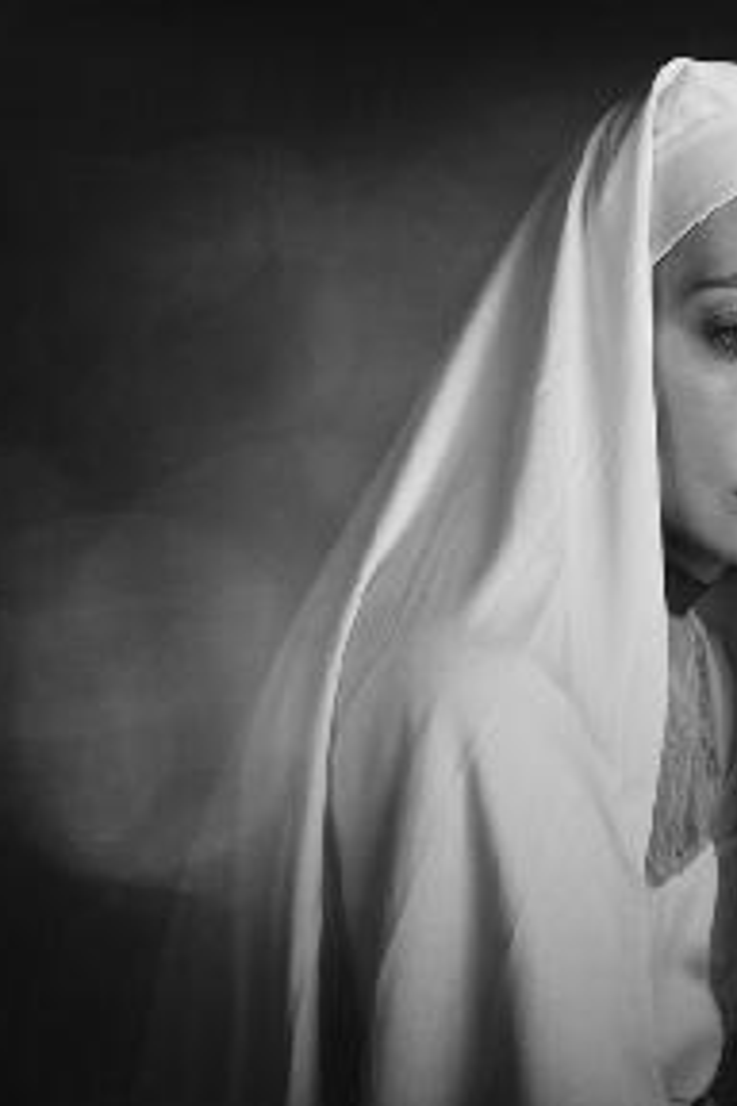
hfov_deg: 17.2
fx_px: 2395
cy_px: 572
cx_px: 687
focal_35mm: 78
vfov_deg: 26.0
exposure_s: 1/250
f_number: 11
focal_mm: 50
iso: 100
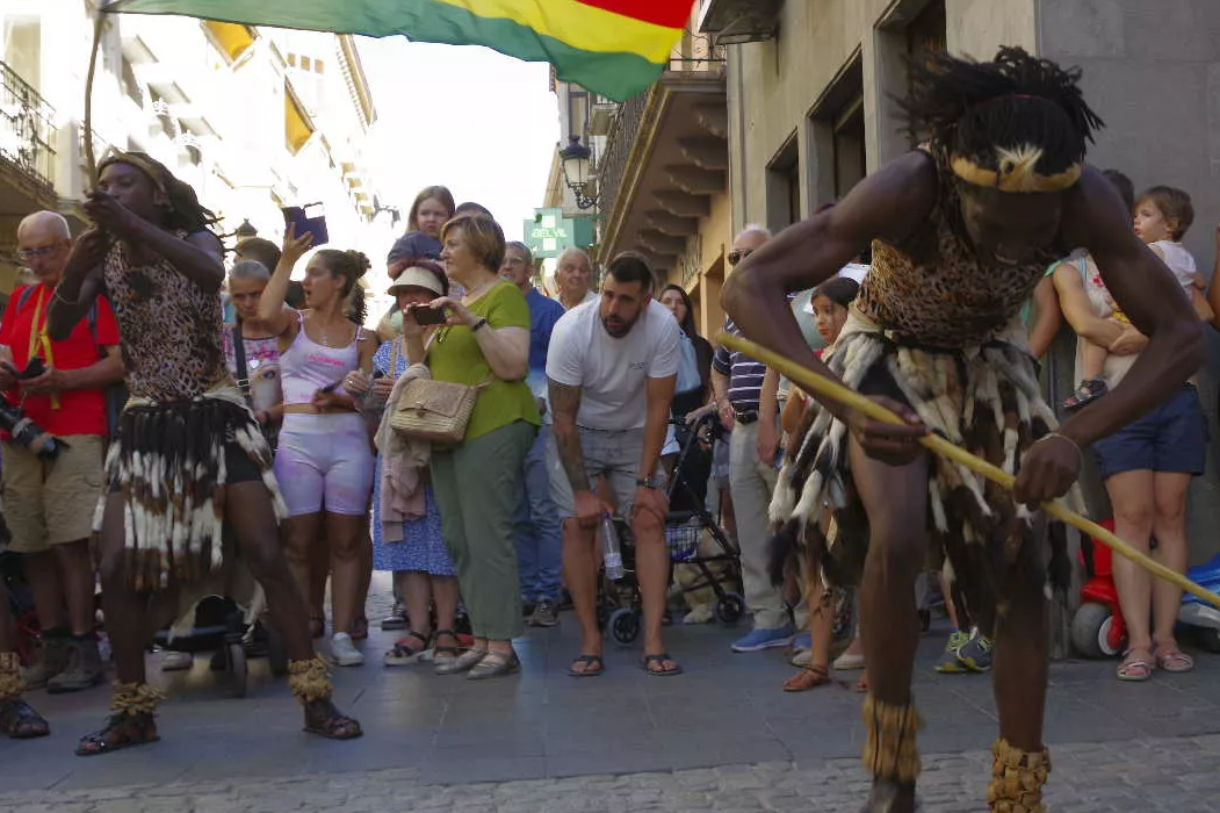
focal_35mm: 53
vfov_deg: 25.5
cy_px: 398
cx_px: 810
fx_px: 1795
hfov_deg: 37.1
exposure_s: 1/200
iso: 800
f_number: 7.1
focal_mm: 29
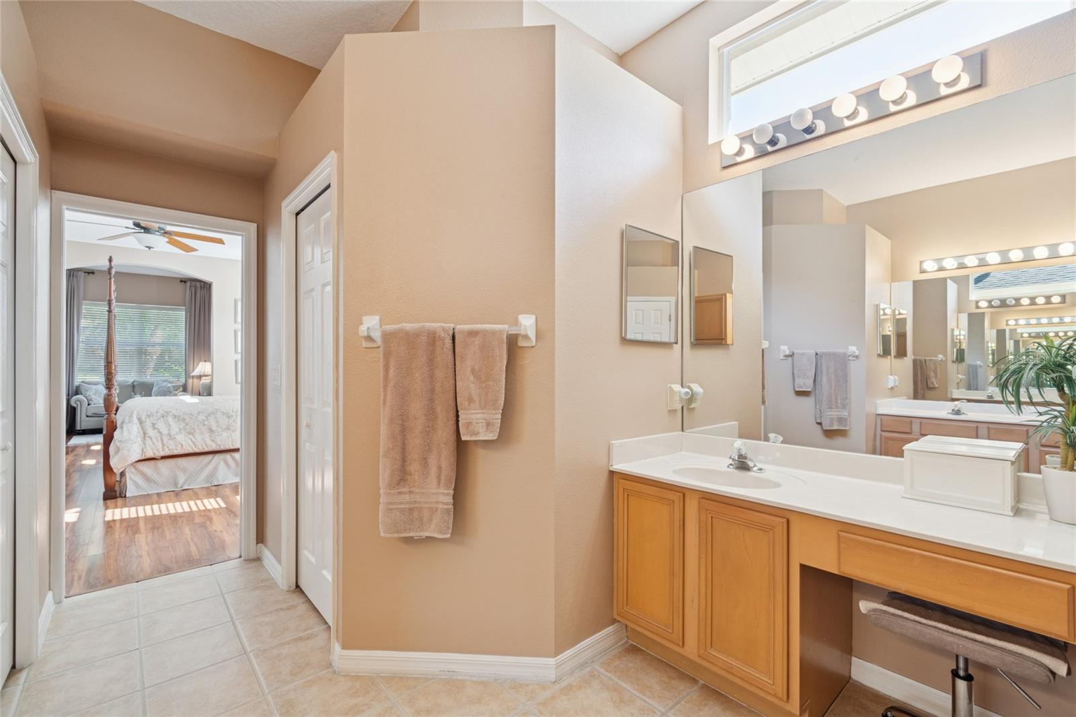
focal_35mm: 15
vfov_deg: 77.3
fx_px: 448
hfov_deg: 100.4
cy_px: 358
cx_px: 538
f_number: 7.1
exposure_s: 1/2
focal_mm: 10
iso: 100
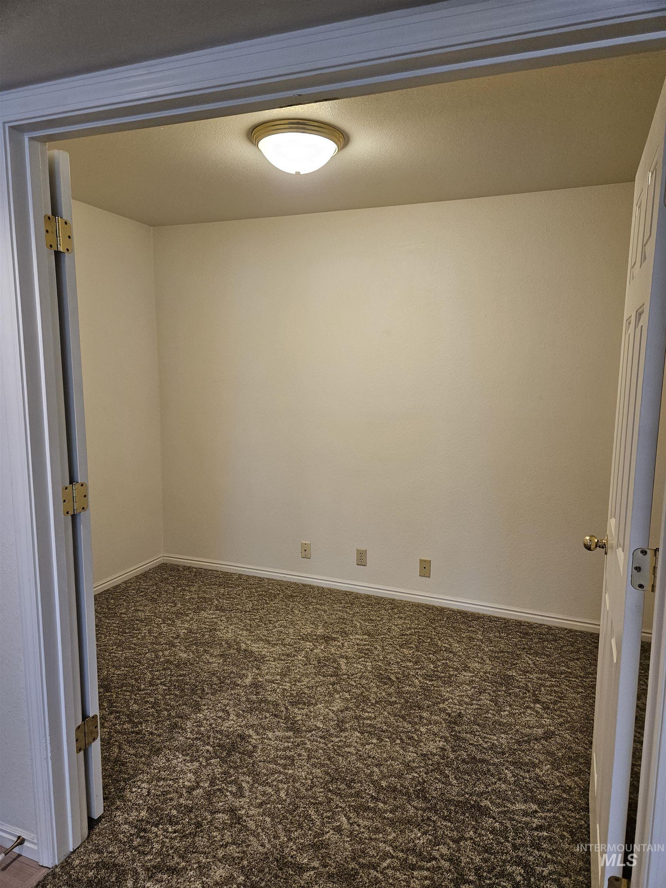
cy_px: 444
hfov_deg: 58.9
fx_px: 590
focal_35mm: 23
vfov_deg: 73.9
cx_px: 333
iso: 200
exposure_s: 1/120
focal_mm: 5.4
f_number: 1.8
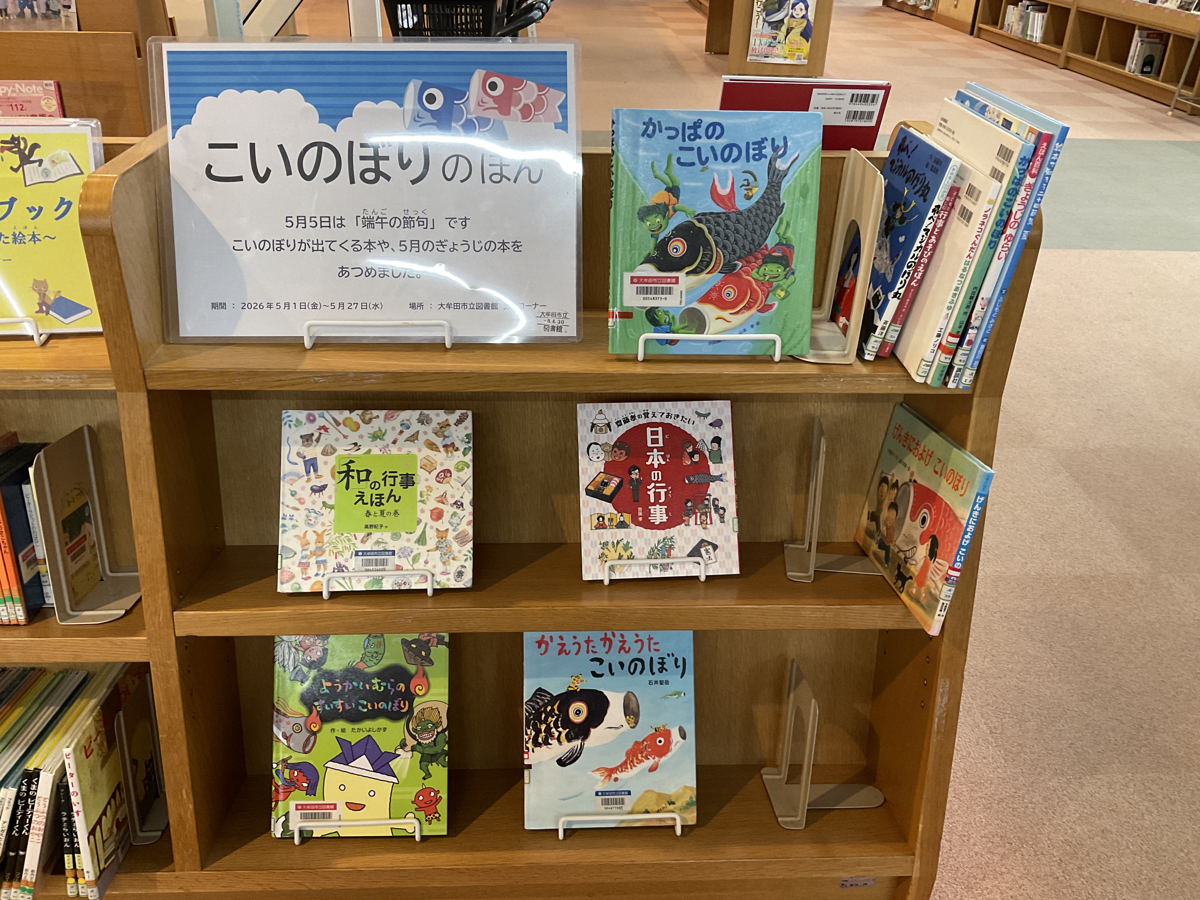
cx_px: 600
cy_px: 450
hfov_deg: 61.7
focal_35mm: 29
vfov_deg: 48.2
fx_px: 1005
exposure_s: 1/60
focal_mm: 3
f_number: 1.8
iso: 125
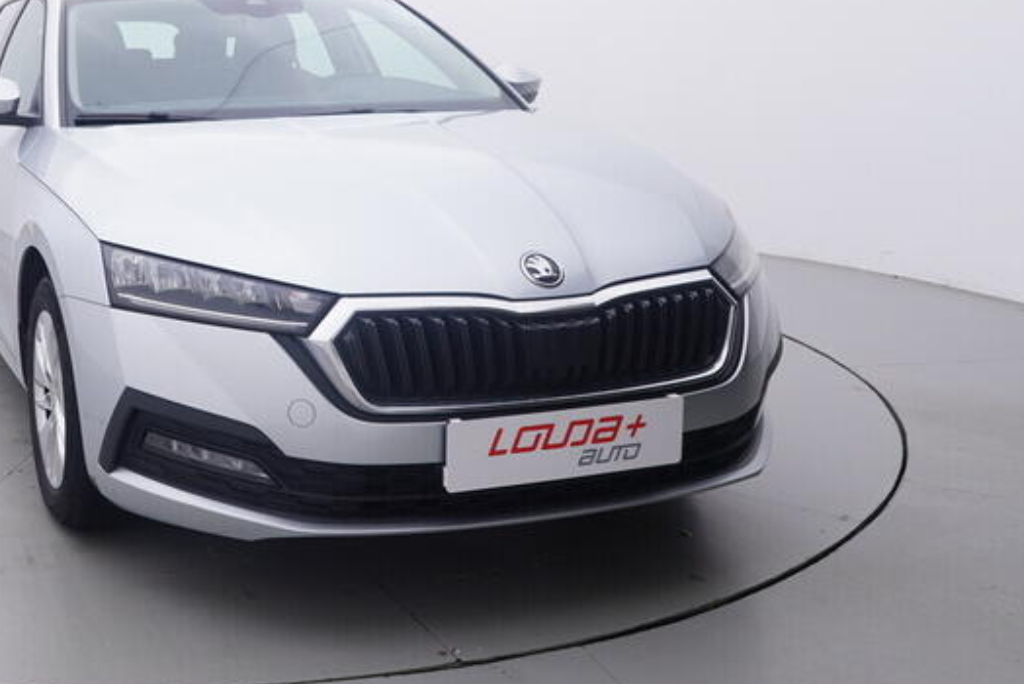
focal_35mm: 44
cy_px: 190
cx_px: 145
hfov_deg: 41.7
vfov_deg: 30.2
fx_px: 1252
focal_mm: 15
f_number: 5
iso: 200
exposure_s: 1/80
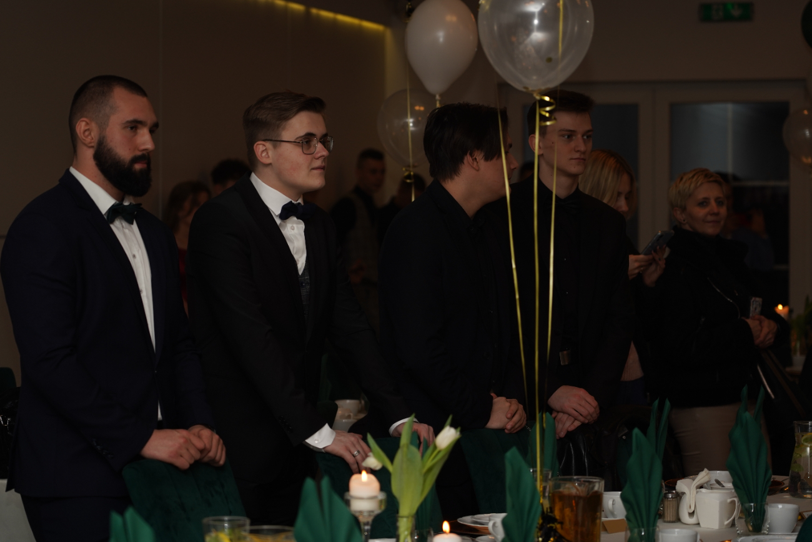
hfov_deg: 19.5
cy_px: 271
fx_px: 2368
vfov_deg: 13.0
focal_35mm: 105
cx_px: 406
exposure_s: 1/125
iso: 250
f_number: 4
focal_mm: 105
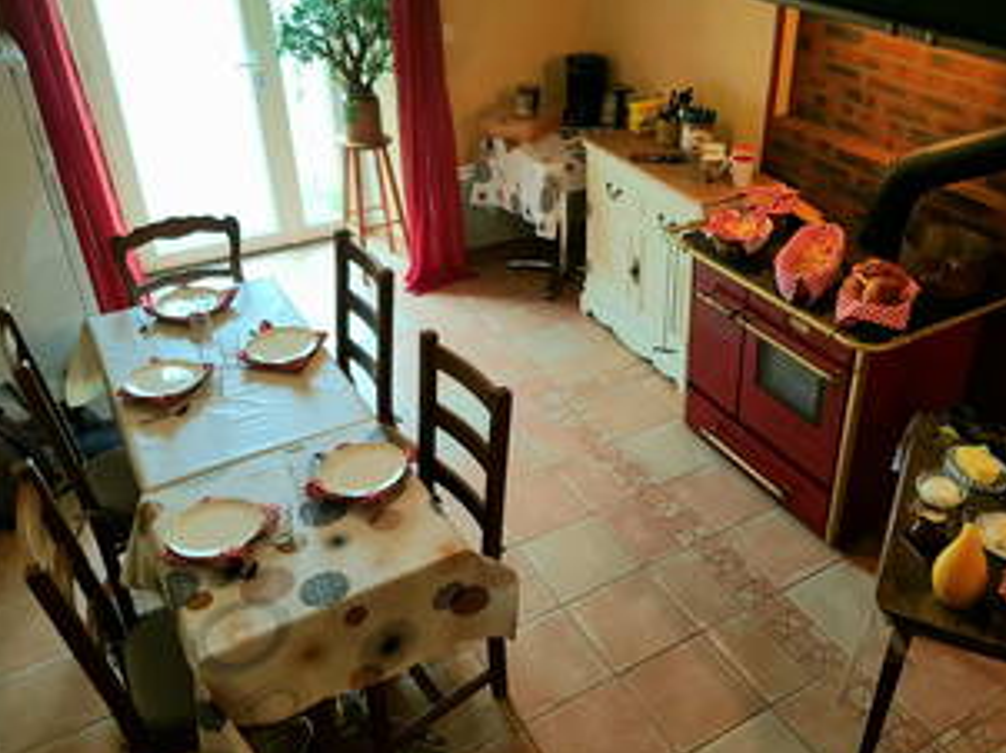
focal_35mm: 31
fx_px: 900
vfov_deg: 45.4
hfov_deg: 58.2
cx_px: 573
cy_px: 367
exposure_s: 1/50
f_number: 1.7
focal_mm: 4.2
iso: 125
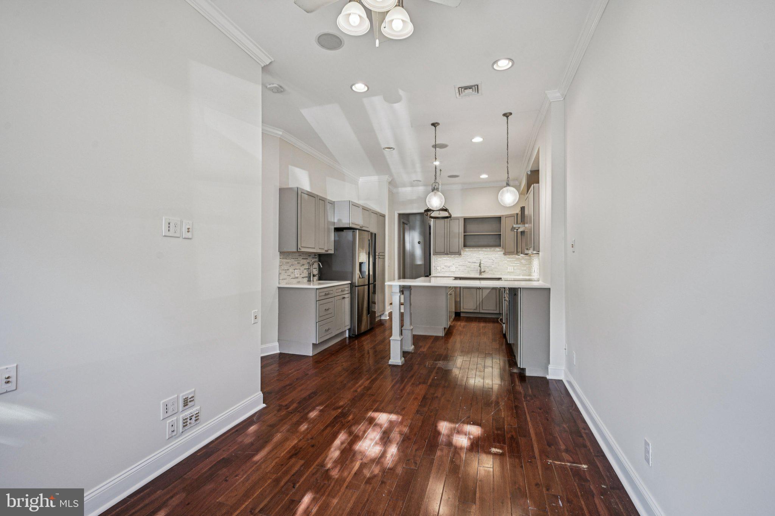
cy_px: 258
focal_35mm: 16
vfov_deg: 73.7
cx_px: 388
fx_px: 344
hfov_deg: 96.7
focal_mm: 16
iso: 400
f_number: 8
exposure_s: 1/100
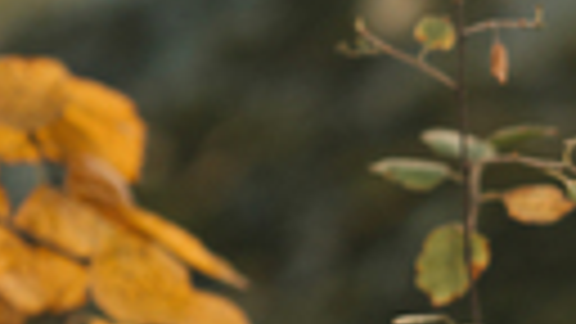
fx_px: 6903
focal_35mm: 452
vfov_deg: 2.7
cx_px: 830
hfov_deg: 4.7
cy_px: 657
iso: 800
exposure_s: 1/1000
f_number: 2.5
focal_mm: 85
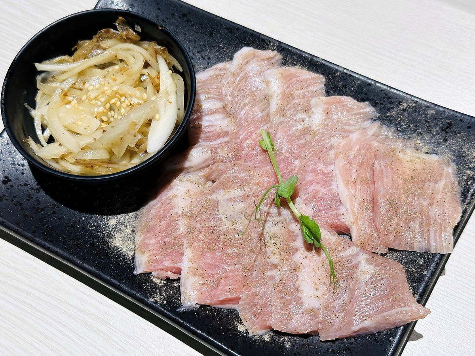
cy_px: 178
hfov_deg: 39.7
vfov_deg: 30.3
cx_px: 238
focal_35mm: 48
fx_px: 659
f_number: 1.78
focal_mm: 6.86
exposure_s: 1/129
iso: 80
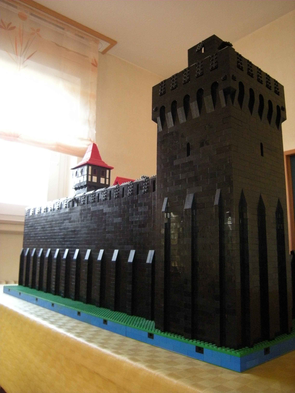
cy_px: 196
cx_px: 148
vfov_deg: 63.4
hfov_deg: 49.7
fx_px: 318
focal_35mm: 28
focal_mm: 4.7
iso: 400
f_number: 2.8
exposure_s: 1/40.7
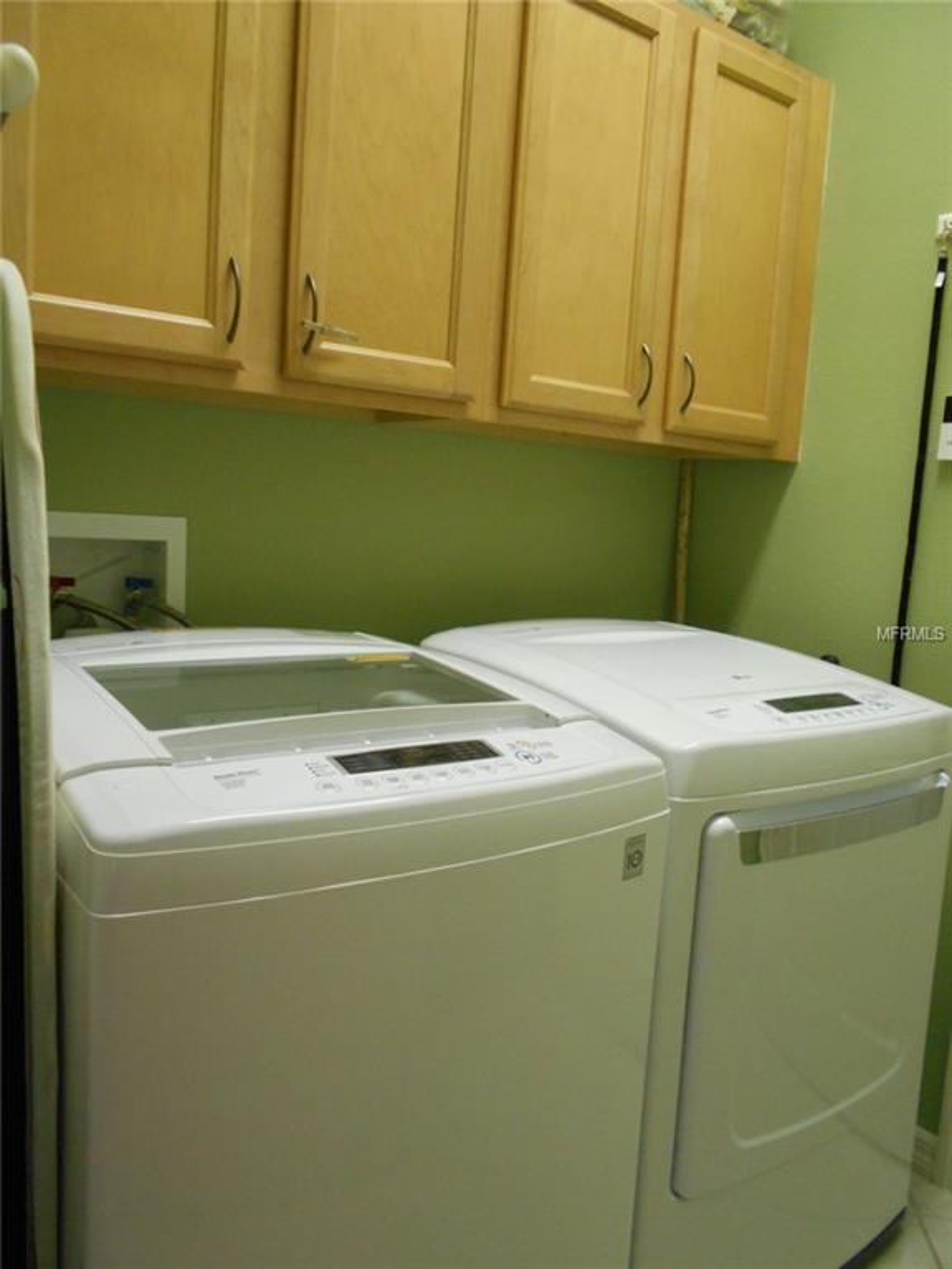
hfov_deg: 53.1
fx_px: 953
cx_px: 476
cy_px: 634
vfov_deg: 67.3
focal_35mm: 26
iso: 360
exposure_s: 1/30
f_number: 3.2
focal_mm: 4.6
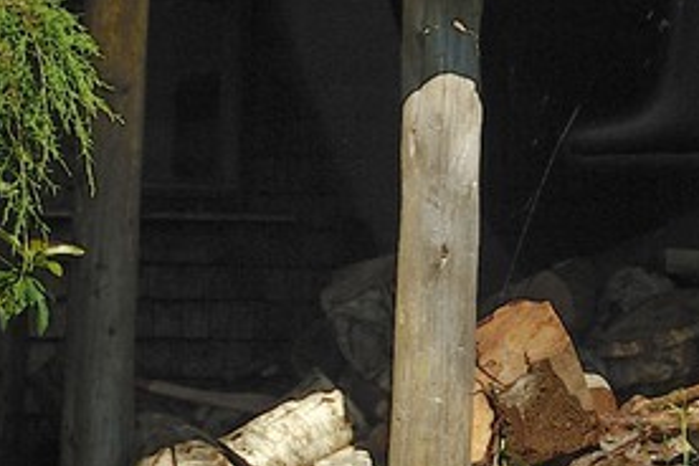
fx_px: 4951
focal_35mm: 255
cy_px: -258
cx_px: 1284
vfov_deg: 5.3
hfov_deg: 7.8
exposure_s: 1/160
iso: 200
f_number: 16
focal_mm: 44
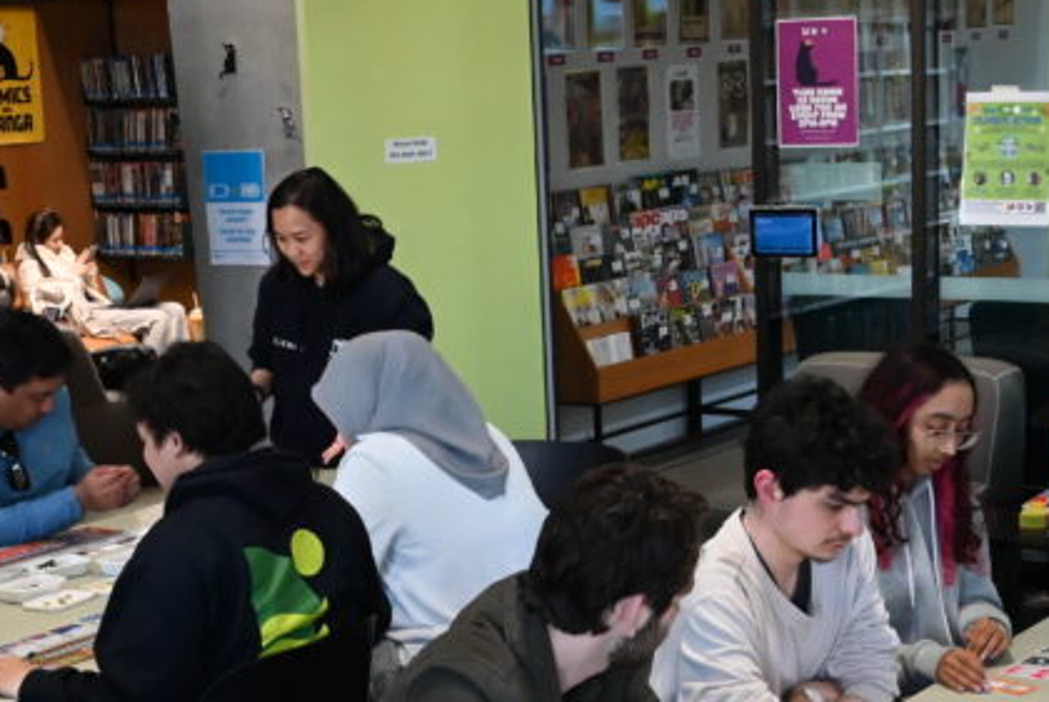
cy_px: 557
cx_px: 562
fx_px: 2275
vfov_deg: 17.4
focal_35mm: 78
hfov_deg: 26.0
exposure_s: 1/100
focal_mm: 32
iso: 6400
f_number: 11
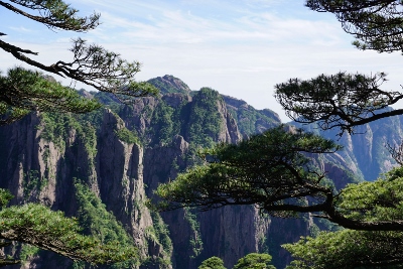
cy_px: 134
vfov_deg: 25.8
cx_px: 202
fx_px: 588
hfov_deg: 37.8
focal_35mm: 52
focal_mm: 35
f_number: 9
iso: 100
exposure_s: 1/125
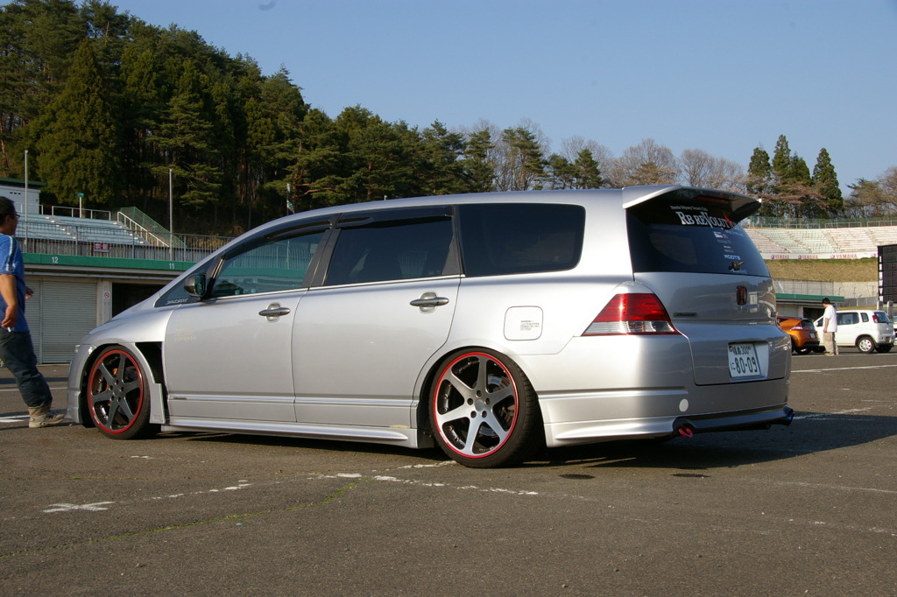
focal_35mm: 50
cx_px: 448
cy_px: 298
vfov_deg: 27.2
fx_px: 1233
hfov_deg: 40.0
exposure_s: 1/125
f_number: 13
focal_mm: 33
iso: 200
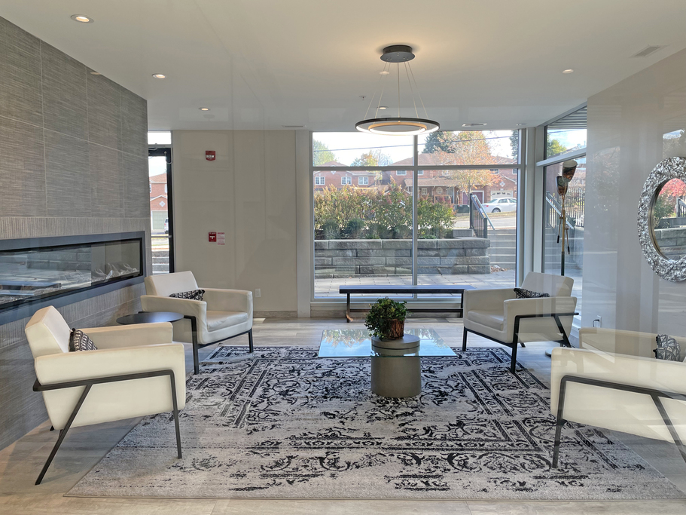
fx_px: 515
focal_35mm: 26
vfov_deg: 53.1
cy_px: 258
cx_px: 343
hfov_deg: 67.3
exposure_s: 1/151
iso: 32
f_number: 1.6
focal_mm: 4.2
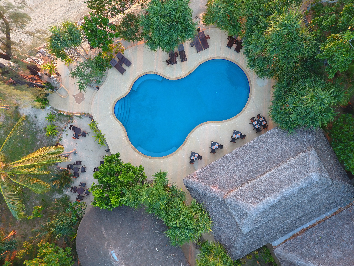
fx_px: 205
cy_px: 133
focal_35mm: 20
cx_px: 177
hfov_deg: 81.7
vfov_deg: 66.0
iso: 219
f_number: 2.8
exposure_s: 1/25
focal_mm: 3.61
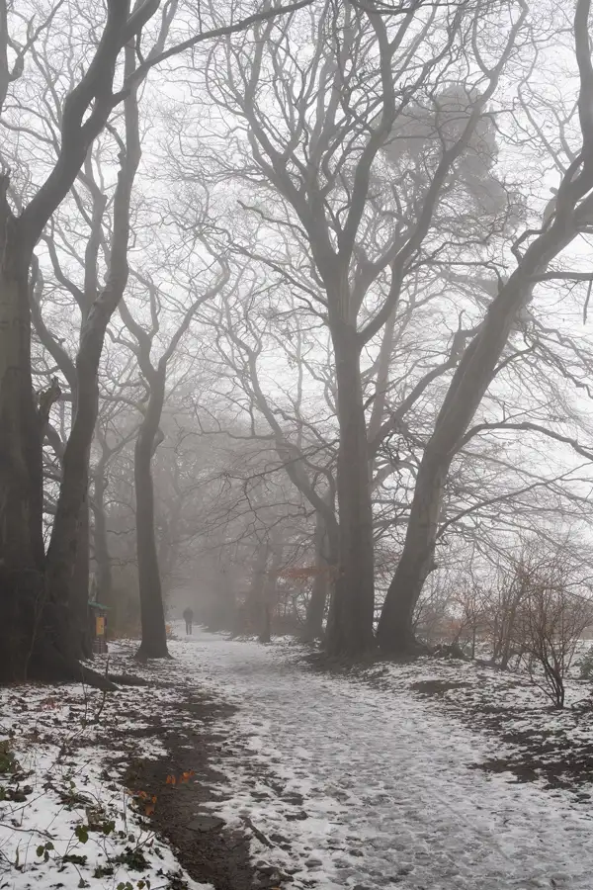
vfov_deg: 51.9
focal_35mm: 37
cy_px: 445
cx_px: 296
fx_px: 914
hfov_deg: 35.9
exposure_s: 1/80
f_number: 8
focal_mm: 37
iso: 320
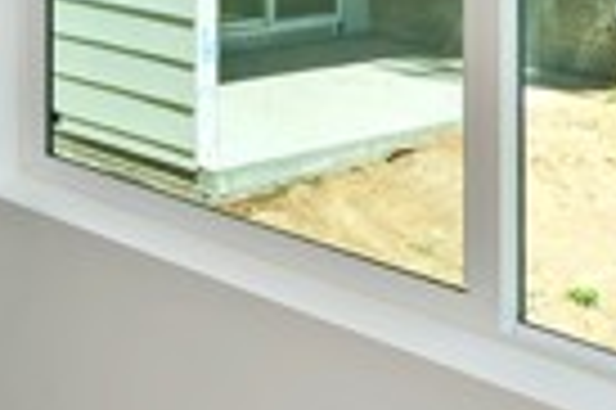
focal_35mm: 70
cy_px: -250
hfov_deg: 18.6
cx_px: -616
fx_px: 1196
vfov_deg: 17.1
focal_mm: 10
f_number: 8
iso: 125
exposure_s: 1/30
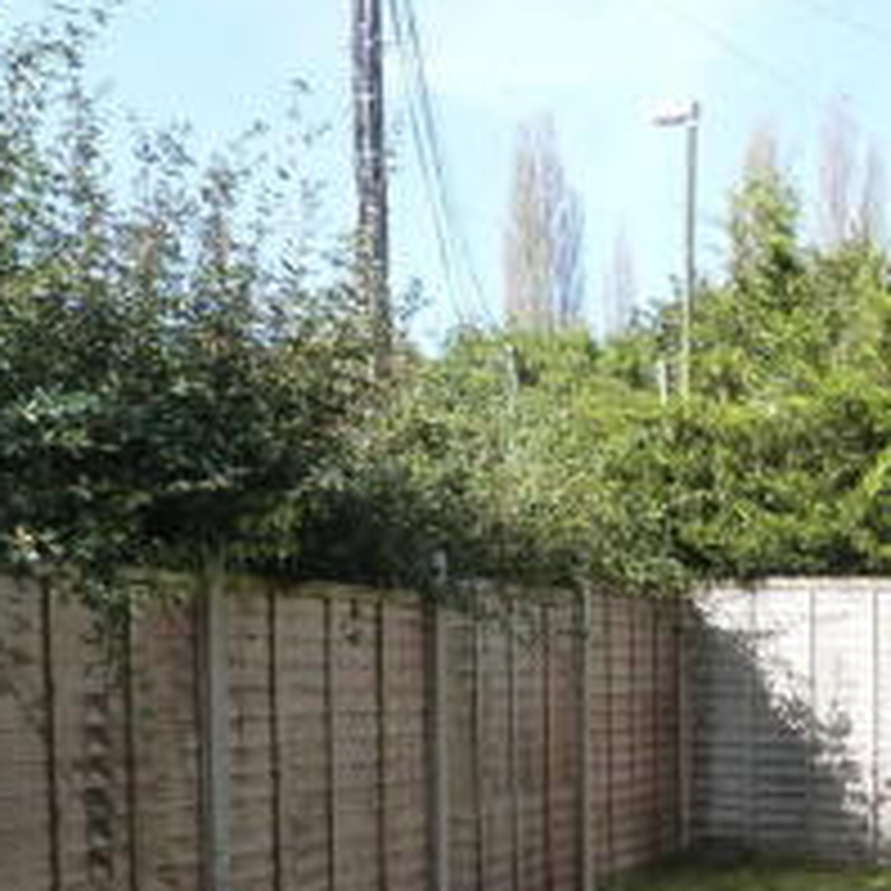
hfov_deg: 23.2
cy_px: 898
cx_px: 1181
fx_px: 1893
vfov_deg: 25.2
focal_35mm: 65
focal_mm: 4.5
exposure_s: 1/250
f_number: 4
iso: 160
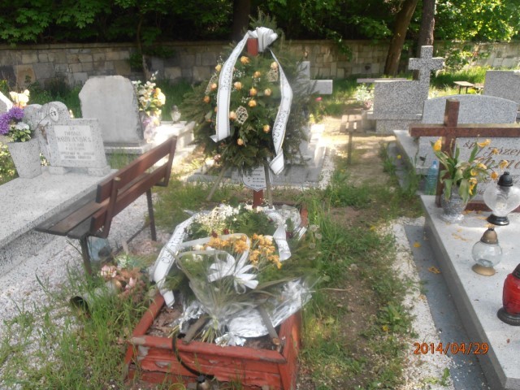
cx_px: 260
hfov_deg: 60.0
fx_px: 451
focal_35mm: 30
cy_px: 195
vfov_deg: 46.8
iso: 80
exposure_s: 1/200
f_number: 3.5
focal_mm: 5.25
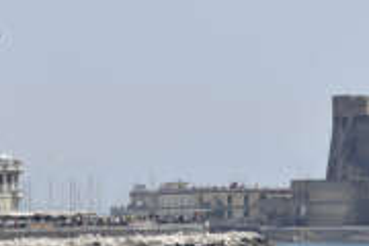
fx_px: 2388
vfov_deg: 5.9
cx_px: 236
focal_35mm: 233
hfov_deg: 8.8
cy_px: 330
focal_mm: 70
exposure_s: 1/640
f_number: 5.6
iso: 100
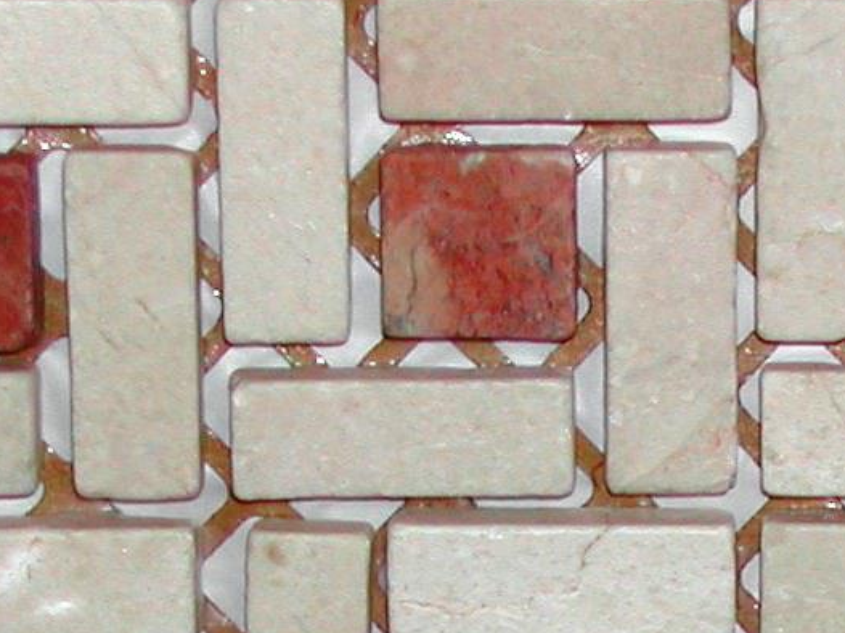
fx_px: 6368
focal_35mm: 261
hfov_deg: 7.6
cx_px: 816
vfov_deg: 5.6
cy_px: 1162
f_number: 3.7
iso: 100
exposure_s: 1/60.1
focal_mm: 14.2
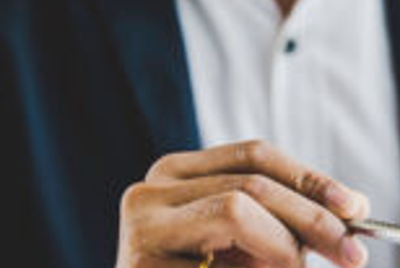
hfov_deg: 7.4
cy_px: 360
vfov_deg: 5.0
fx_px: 3069
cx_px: 421
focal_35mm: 276
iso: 100
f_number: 3.2
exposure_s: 1/125
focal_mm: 85
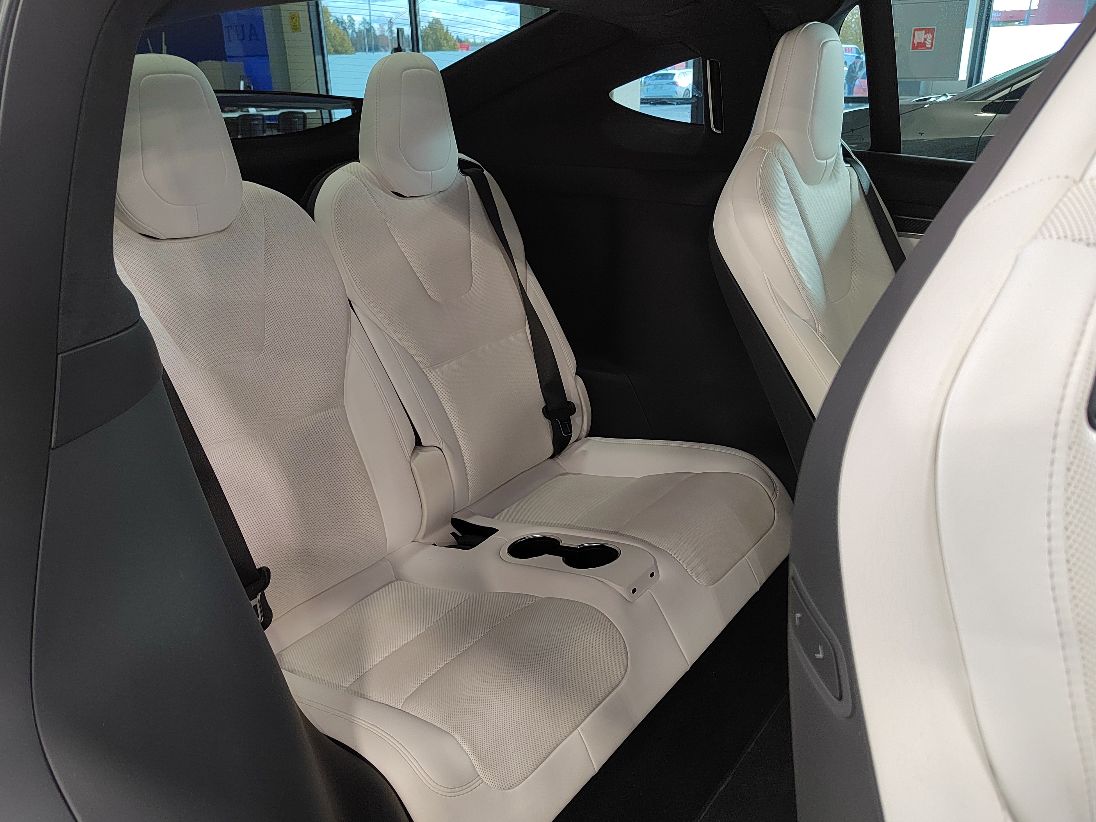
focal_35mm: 27
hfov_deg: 65.3
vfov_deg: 51.4
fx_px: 855
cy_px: 411
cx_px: 548
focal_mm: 5.52
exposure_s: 1/50
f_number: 1.9
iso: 859
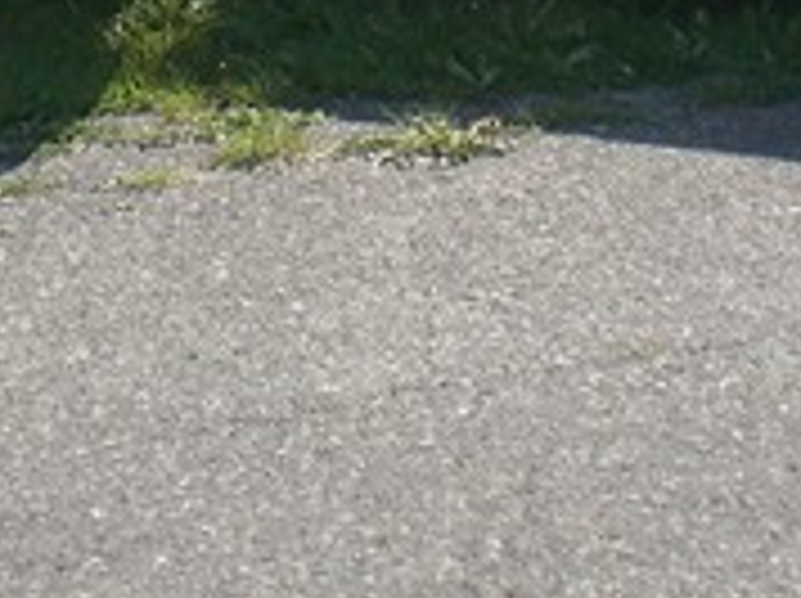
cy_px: -346
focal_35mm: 137
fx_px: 3166
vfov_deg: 10.4
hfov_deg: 14.4
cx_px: 450
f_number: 4.4
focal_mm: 6.3
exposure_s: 1/320
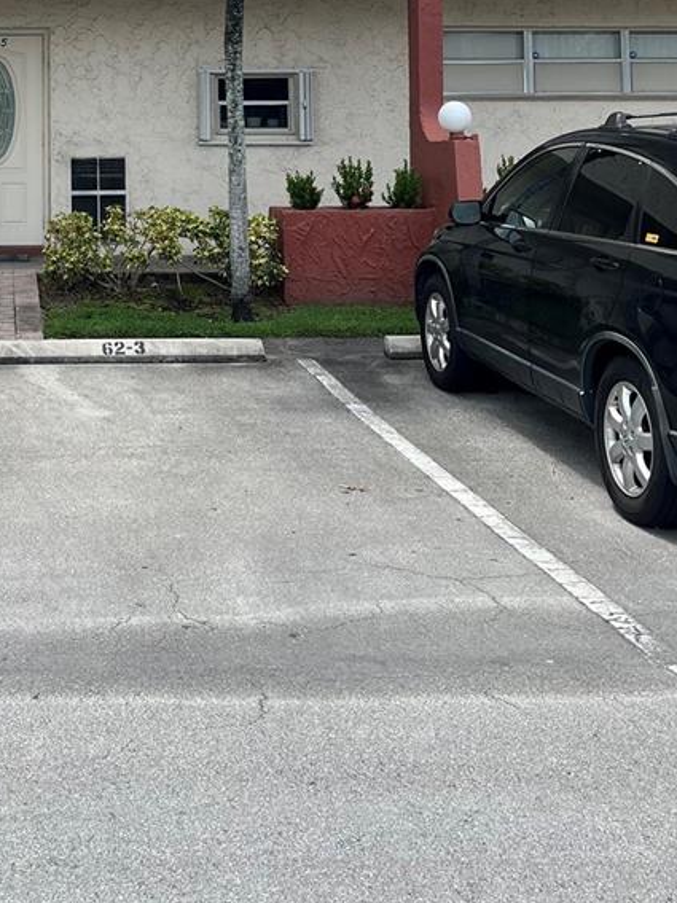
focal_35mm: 55
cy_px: 53
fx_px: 1435
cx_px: 43
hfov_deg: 25.6
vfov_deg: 32.8
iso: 50
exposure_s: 1/2024
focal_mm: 5.1
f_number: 1.6
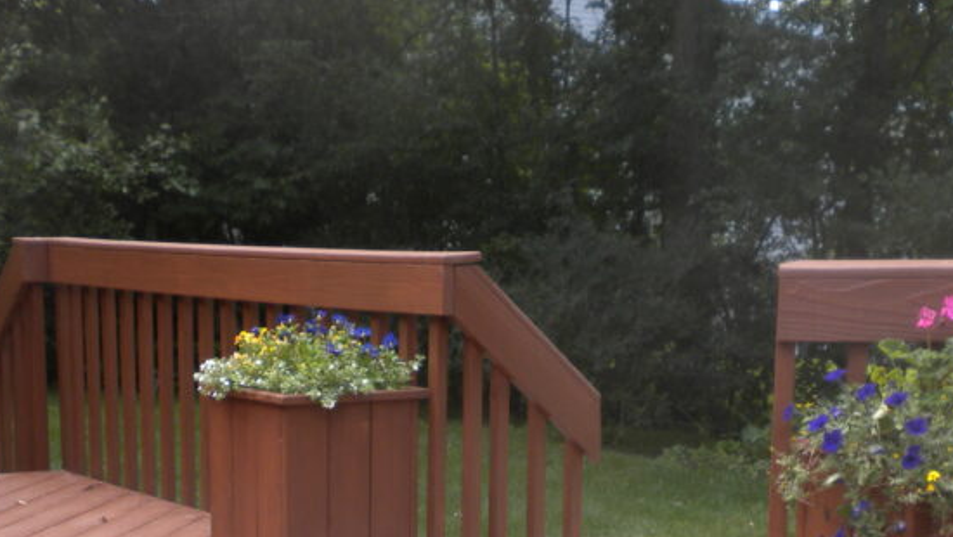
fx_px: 1896
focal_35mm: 75
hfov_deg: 28.2
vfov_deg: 15.6
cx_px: 449
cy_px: 608
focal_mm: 6.6
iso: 64
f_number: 3.5
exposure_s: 1/124
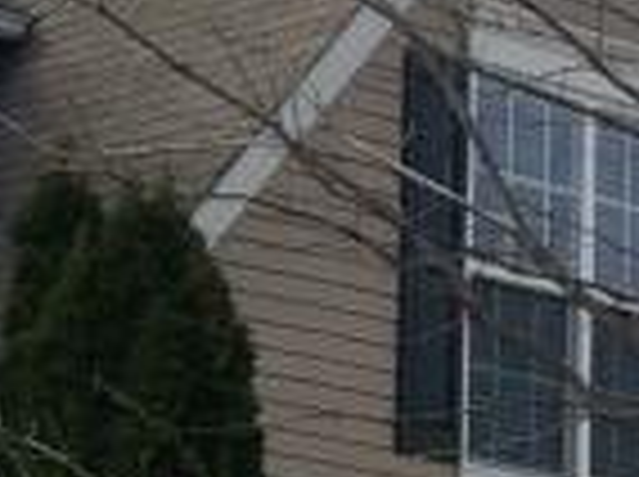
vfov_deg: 6.4
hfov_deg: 8.3
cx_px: -508
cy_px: 745
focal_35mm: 230
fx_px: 4239
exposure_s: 1/1167
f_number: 2.4
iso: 32
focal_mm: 3.3
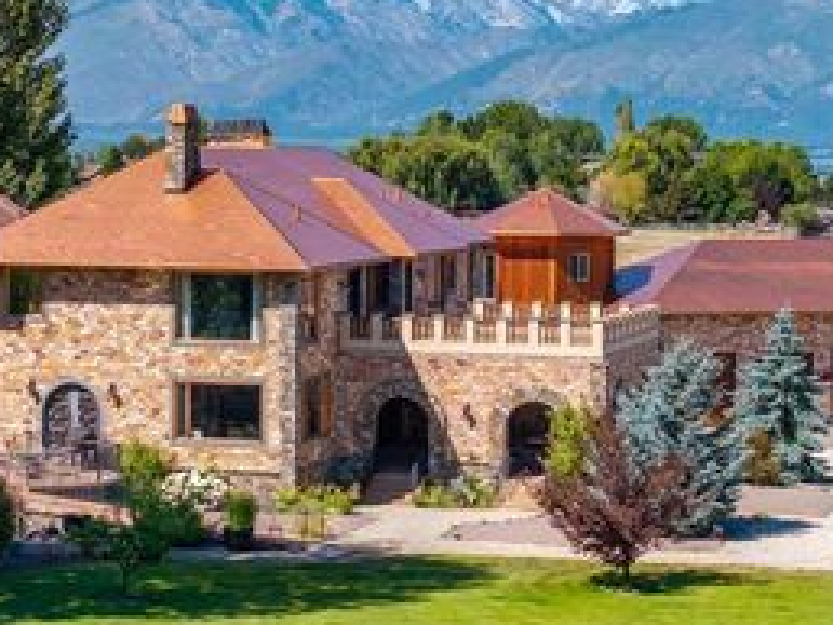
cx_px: 428
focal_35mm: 117
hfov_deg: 16.8
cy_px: 285
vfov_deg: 12.7
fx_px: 2817
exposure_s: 1/5000
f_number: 2.8
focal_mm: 19.35
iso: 200
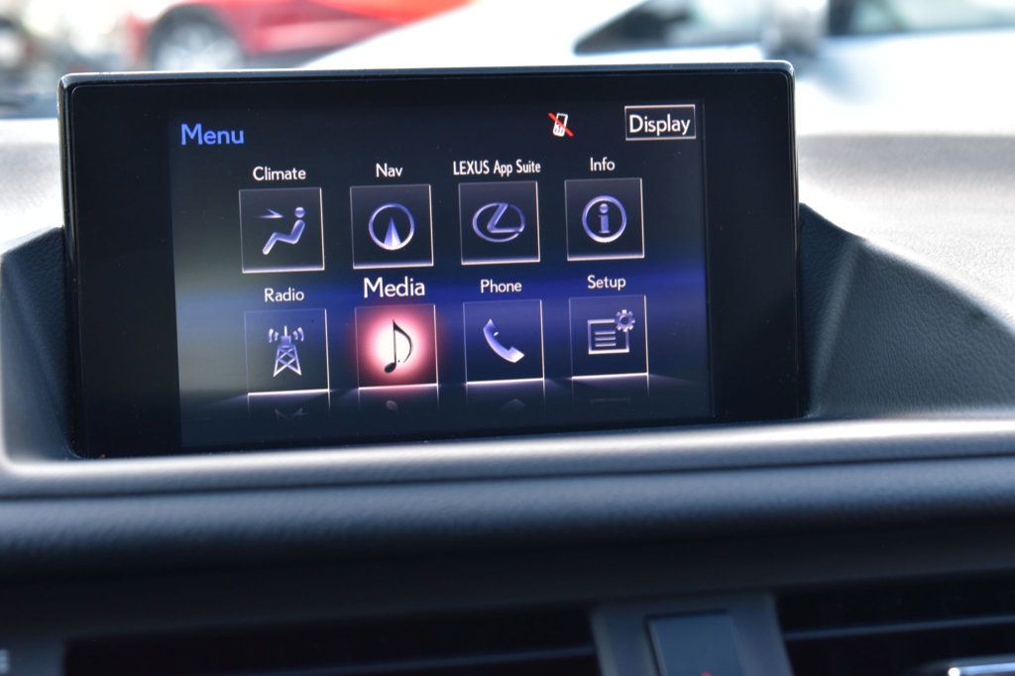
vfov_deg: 17.5
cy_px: 338
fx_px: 2198
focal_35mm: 78
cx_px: 508
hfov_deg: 26.0
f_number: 7.1
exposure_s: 1/30
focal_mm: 52
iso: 400
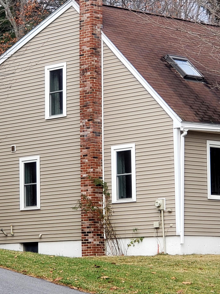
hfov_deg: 25.6
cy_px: 136
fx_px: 483
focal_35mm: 57
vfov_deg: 33.8
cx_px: 102
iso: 32
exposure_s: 1/246
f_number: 2.4
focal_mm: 6
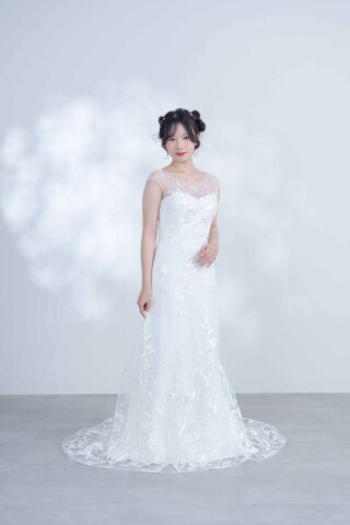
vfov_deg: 37.5
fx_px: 773
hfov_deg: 25.5
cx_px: 175
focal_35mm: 53
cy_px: 262
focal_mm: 35.3
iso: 200
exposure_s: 1/125
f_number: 4
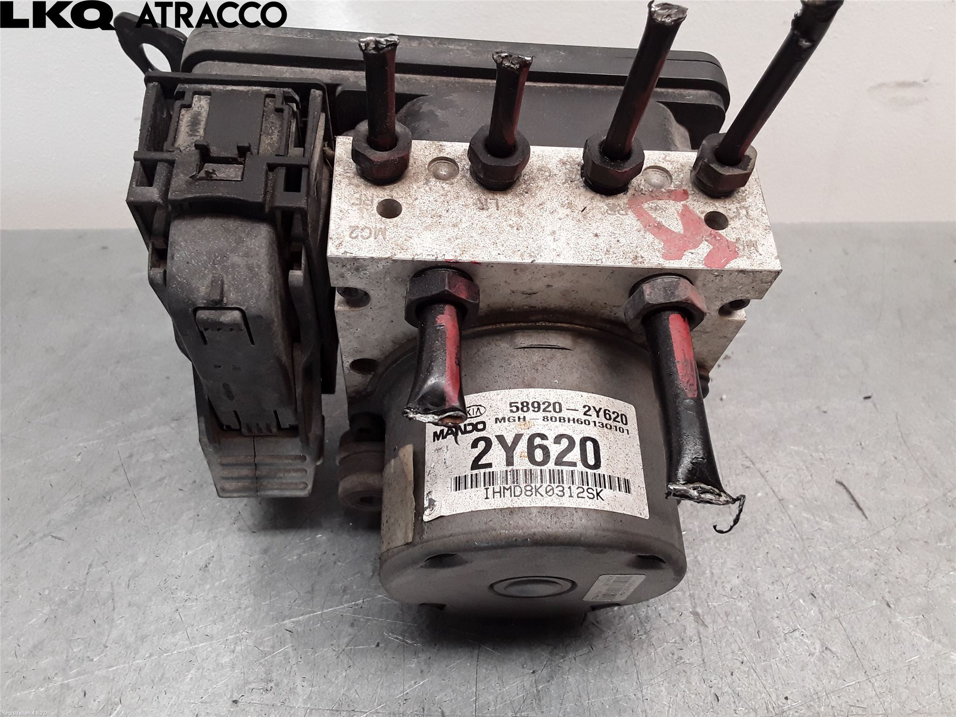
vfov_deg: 49.7
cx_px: 478
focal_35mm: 28
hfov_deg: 63.4
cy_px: 358
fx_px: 773
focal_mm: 2.91
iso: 100
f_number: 1.9
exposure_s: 1/104
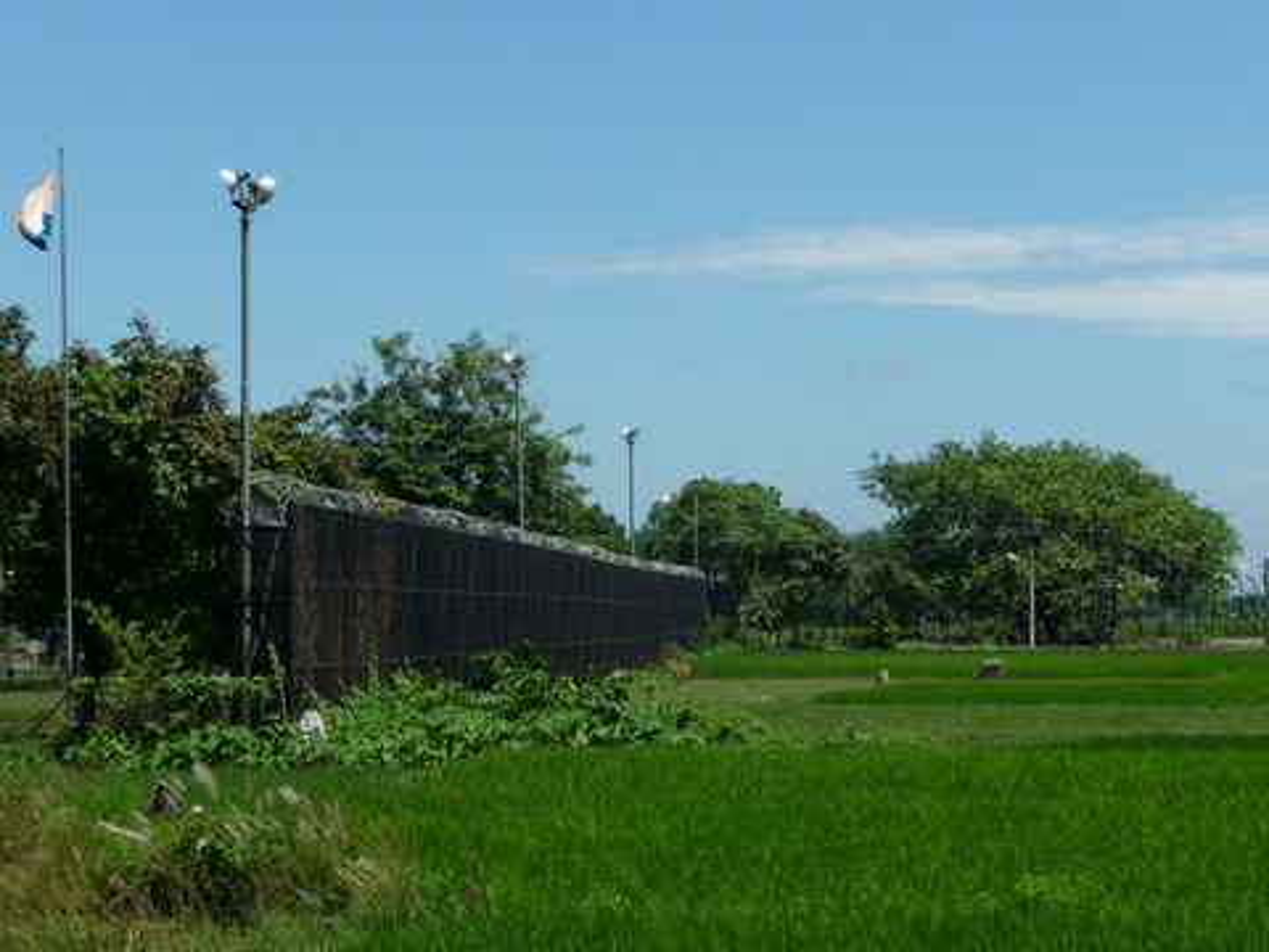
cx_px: 634
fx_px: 3776
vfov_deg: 14.4
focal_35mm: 103
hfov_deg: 19.1
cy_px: 476
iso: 100
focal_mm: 17.5
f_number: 4.7
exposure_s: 1/800
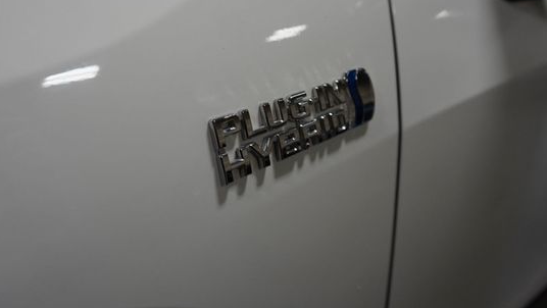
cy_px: 94
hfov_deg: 64.2
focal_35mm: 30
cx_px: 257
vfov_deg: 38.4
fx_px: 435
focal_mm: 16
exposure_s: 1/60
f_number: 4
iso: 250
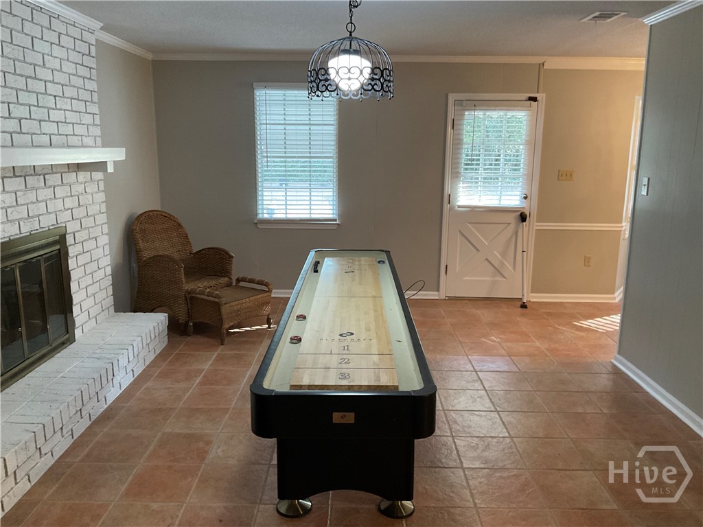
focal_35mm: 29
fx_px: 589
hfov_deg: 61.7
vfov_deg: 48.2
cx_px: 352
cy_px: 264
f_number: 1.8
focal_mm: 3
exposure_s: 1/60
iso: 200
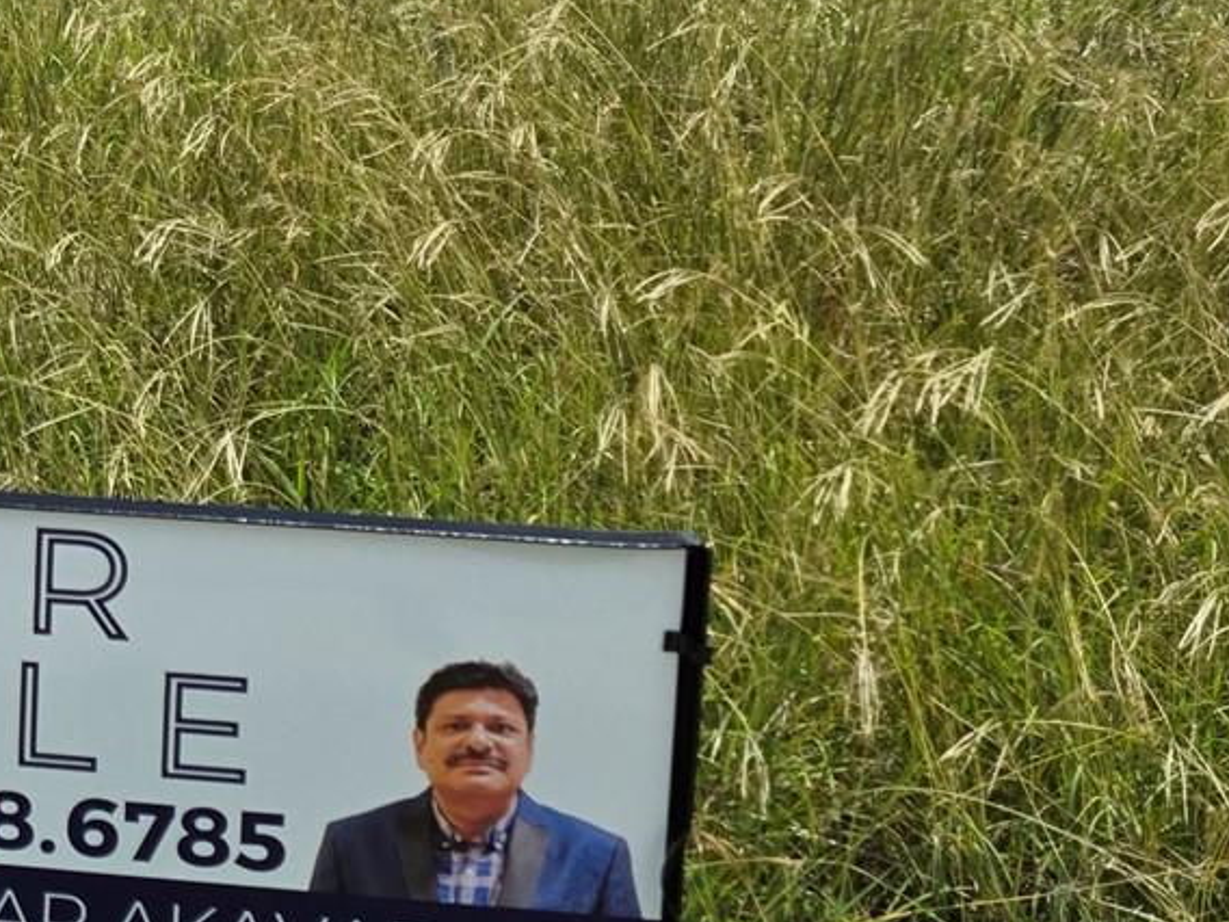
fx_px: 2947
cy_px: -93
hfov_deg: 19.7
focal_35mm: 83
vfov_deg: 17.2
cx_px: -723
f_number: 1.7
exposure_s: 1/7944
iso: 80
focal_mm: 6.3
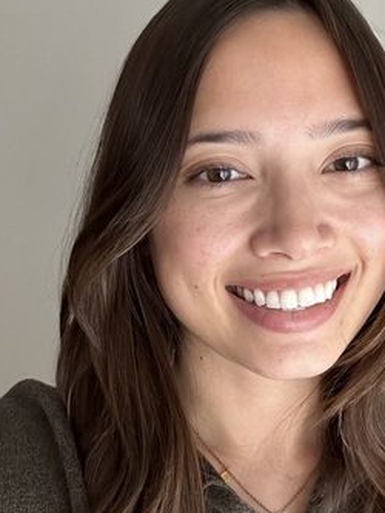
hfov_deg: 32.0
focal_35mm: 45
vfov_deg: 42.0
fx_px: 667
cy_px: 288
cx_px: 243
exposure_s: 1/60
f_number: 1.9
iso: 160
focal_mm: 2.69
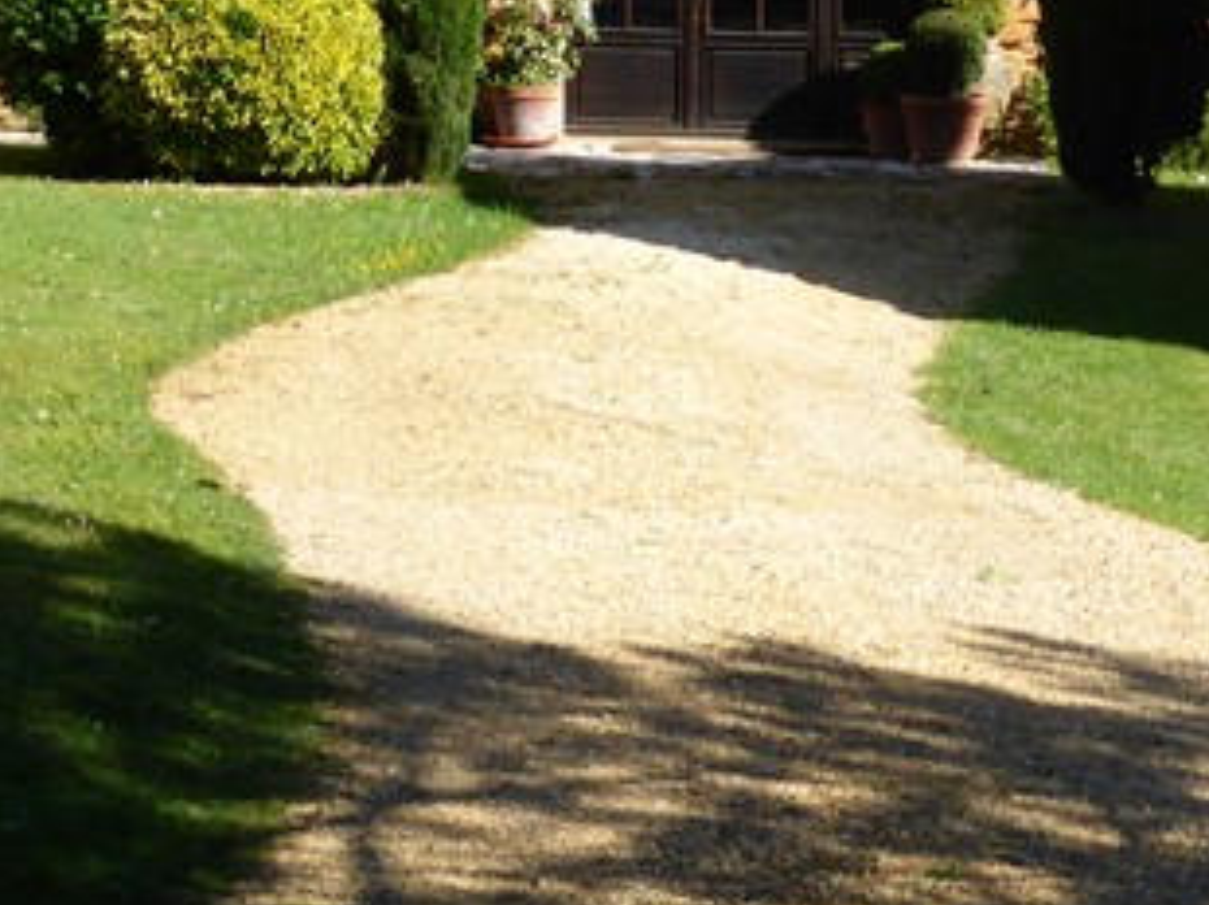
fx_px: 3874
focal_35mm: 111
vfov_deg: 12.9
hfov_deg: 17.7
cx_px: 339
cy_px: -246
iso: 100
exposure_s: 1/500
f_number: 3.9
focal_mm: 7.4
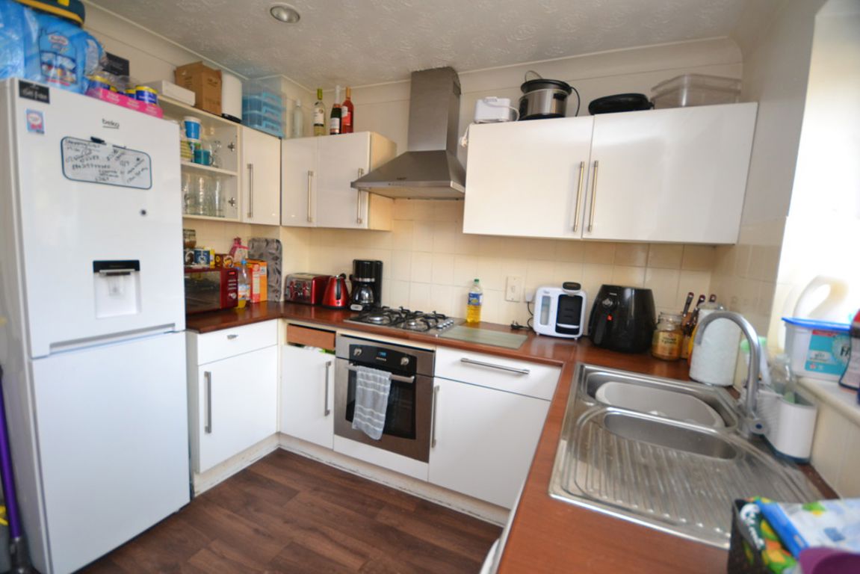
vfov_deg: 77.4
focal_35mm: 15
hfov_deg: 100.4
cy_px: 287
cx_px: 430
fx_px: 358
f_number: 4
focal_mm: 10
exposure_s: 1/60
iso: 800
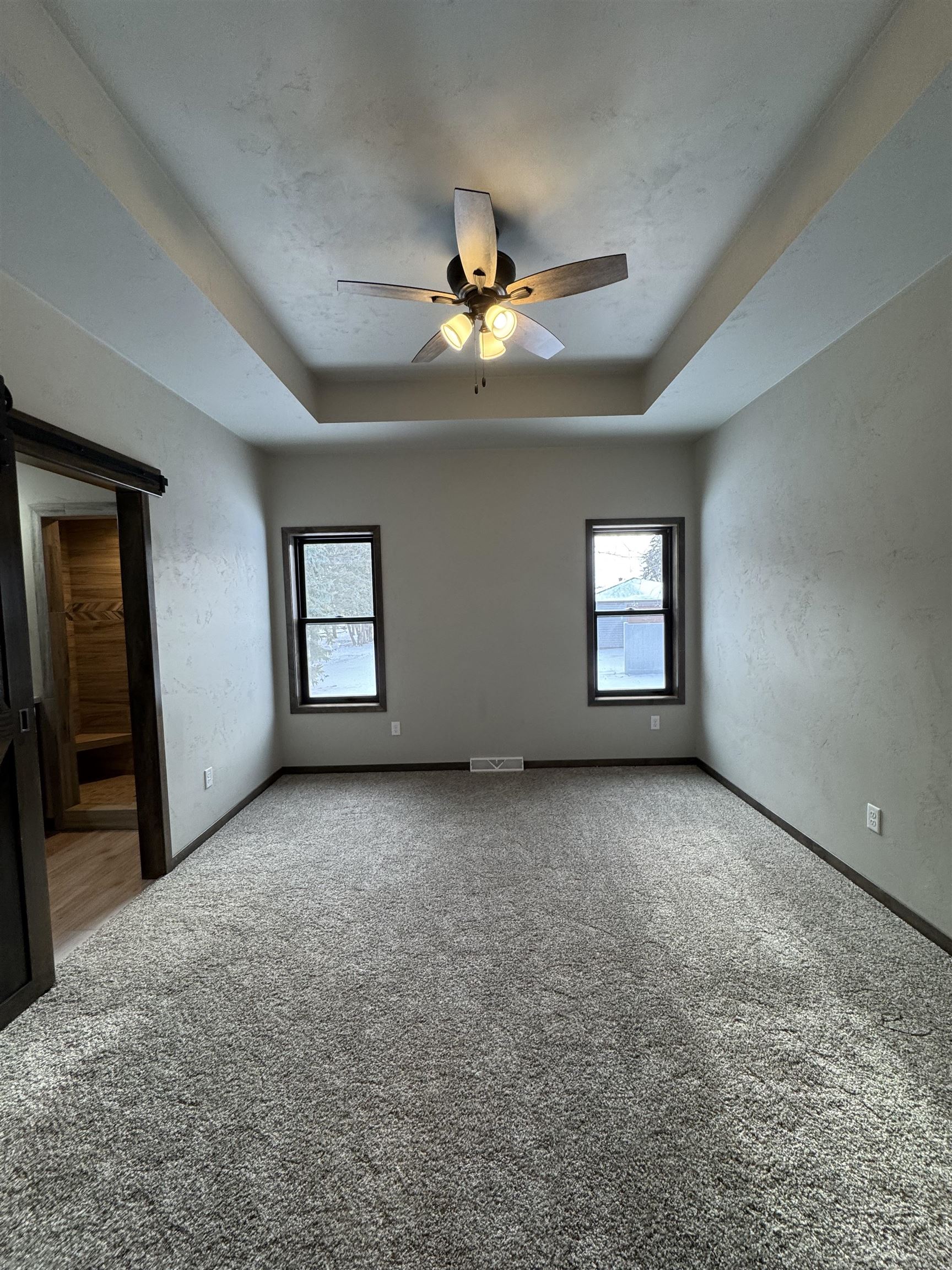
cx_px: 476
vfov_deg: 102.1
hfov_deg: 85.7
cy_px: 635
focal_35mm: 14
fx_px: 513
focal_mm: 2.22
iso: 125
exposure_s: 1/120
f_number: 2.2
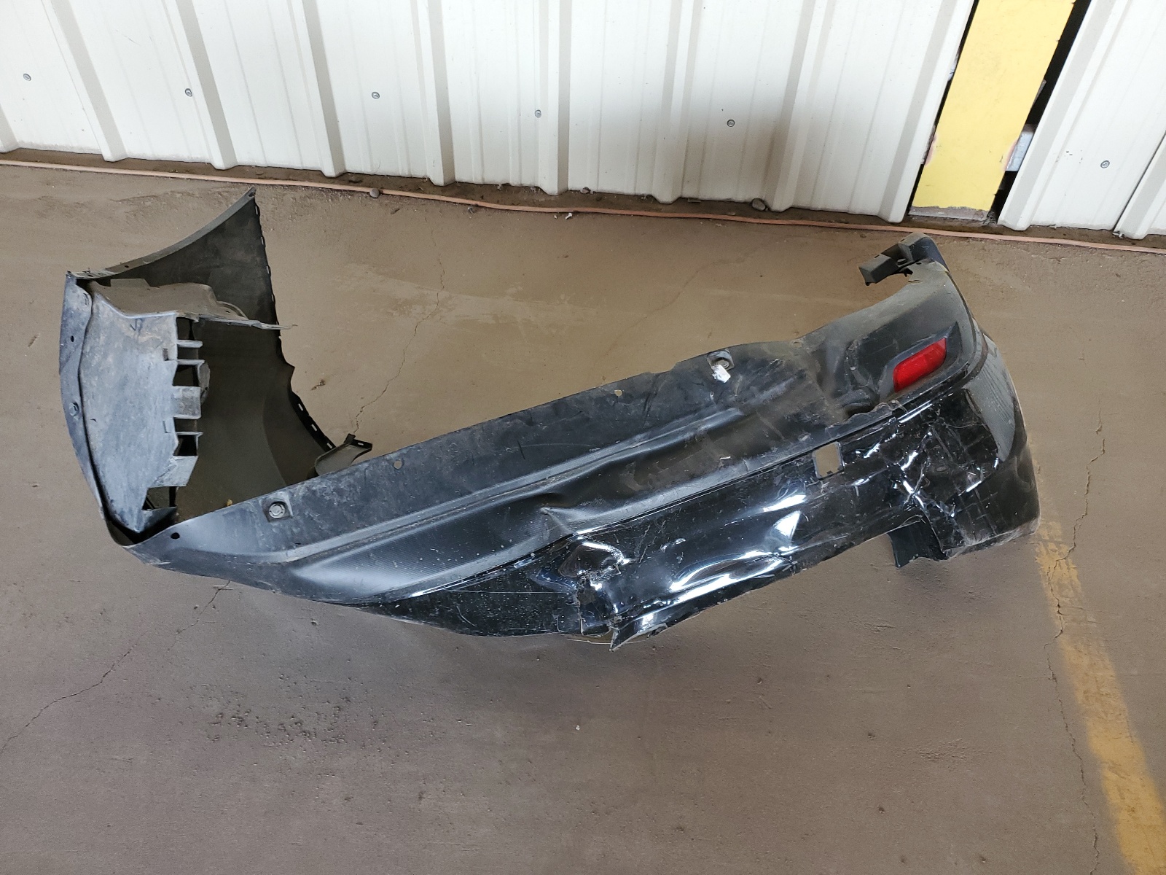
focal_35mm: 26
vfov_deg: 53.1
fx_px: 876
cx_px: 583
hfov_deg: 67.3
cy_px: 438
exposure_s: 1/60.2
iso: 112
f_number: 1.5
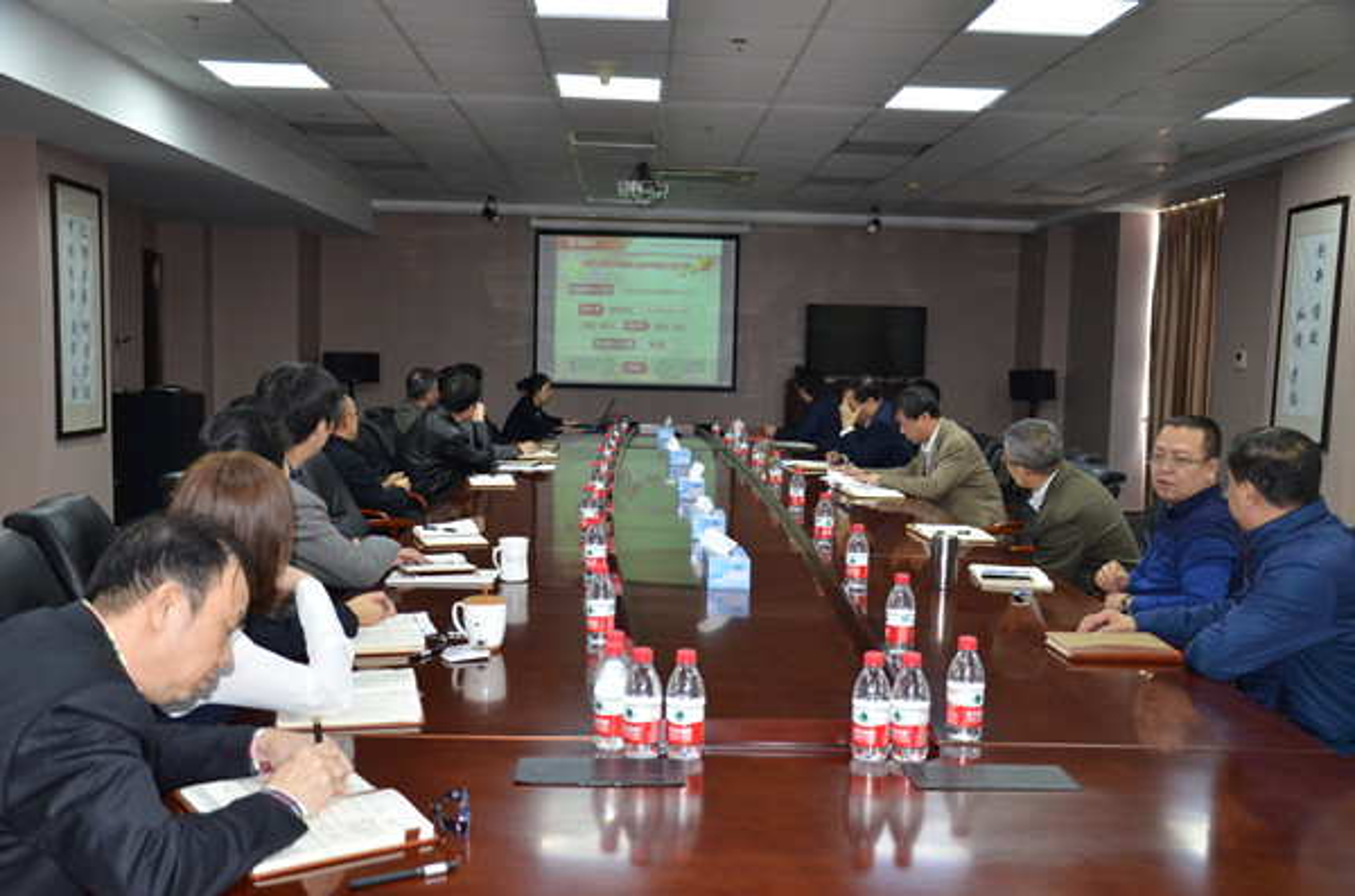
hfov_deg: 53.2
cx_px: 678
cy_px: 448
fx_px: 1352
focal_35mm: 36
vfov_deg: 36.7
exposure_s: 1/60
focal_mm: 24
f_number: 3.8
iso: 720
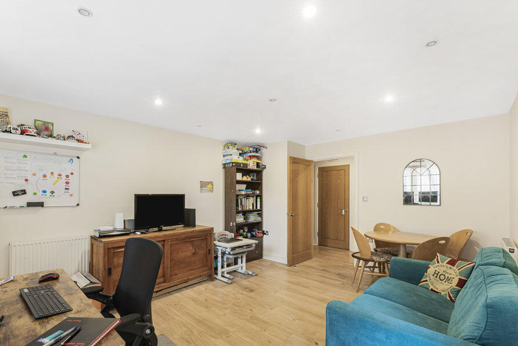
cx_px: 237
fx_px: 230
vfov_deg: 73.4
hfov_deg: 96.5
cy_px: 197
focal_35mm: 16
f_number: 14
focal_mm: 14
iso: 160
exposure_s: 1.6
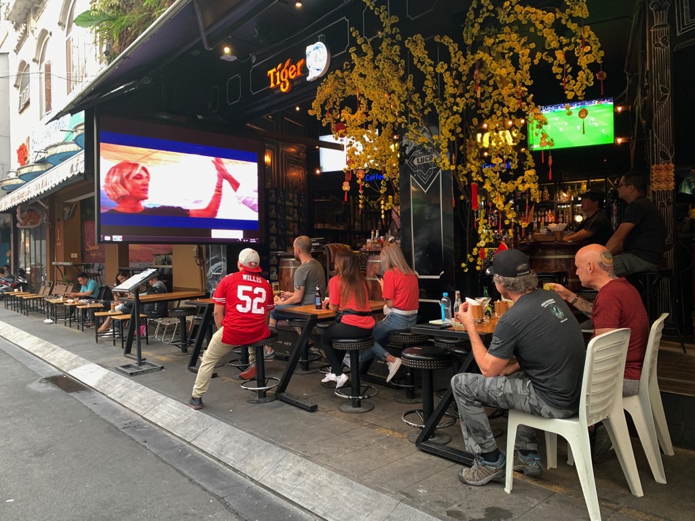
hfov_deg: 67.3
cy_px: 260
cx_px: 348
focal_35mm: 26
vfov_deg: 53.1
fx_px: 522
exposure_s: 1/60
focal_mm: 4.25
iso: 320
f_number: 1.8
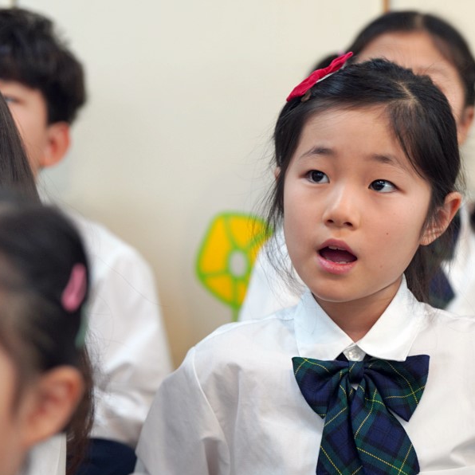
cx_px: 303
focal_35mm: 136
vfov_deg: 12.8
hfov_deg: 12.8
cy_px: 238
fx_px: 2111
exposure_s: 1/160
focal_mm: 106
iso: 1000
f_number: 4
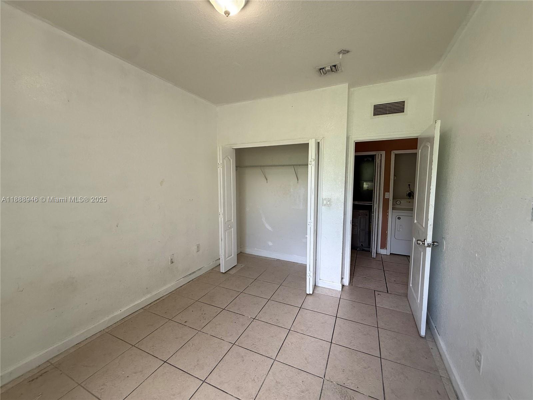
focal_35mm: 14
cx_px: 266
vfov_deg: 85.7
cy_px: 200
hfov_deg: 102.1
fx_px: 216
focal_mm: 2.22
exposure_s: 1/120
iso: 125
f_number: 2.2
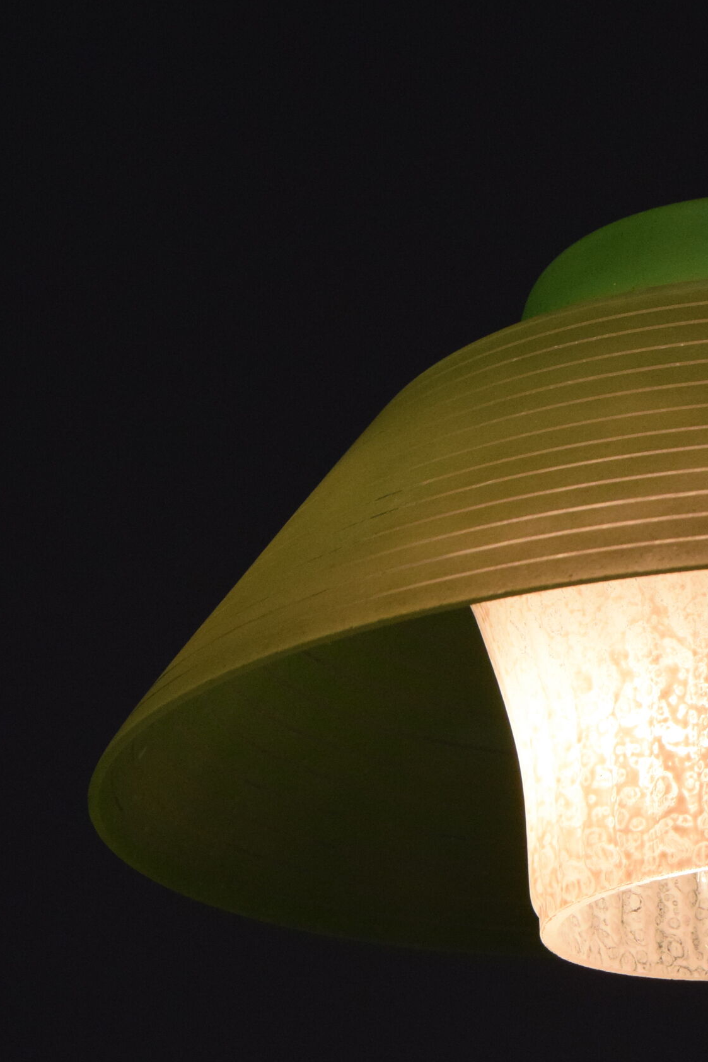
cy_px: 568
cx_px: 747
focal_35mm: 128
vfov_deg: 16.0
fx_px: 3775
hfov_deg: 10.6
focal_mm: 48
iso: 1600
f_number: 11
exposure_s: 1/500
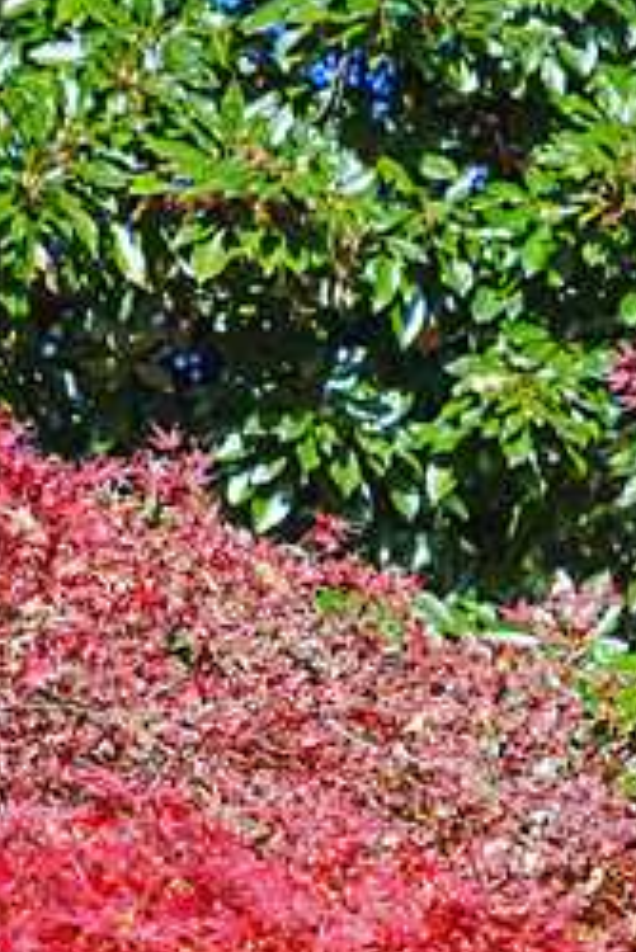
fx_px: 5663
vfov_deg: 9.5
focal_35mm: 214
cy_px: 1062
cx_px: 356
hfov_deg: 6.4
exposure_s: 1/100
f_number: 6.3
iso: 100
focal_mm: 67
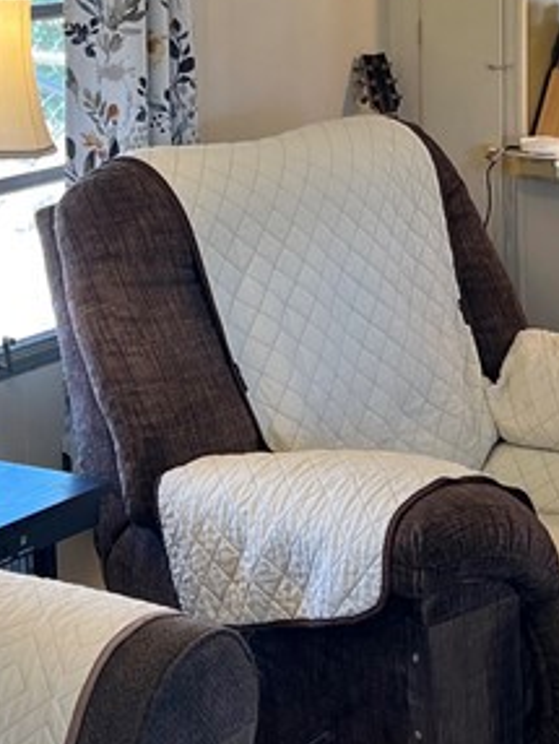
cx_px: 260
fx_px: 1999
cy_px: 44
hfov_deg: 15.9
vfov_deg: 20.5
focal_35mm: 93
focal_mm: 5.7
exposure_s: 1/120
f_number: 1.5
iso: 64
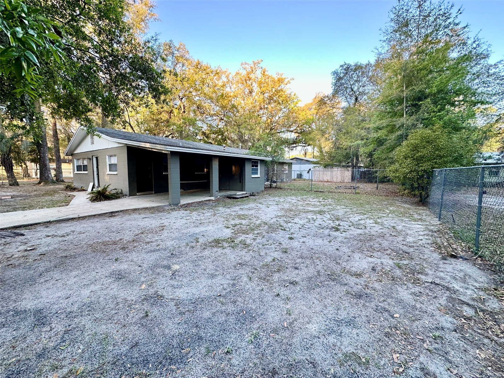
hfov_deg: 102.1
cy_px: 189
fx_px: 204
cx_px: 252
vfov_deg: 85.7
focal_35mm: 14
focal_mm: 2.22
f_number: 2.2
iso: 80
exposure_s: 1/99
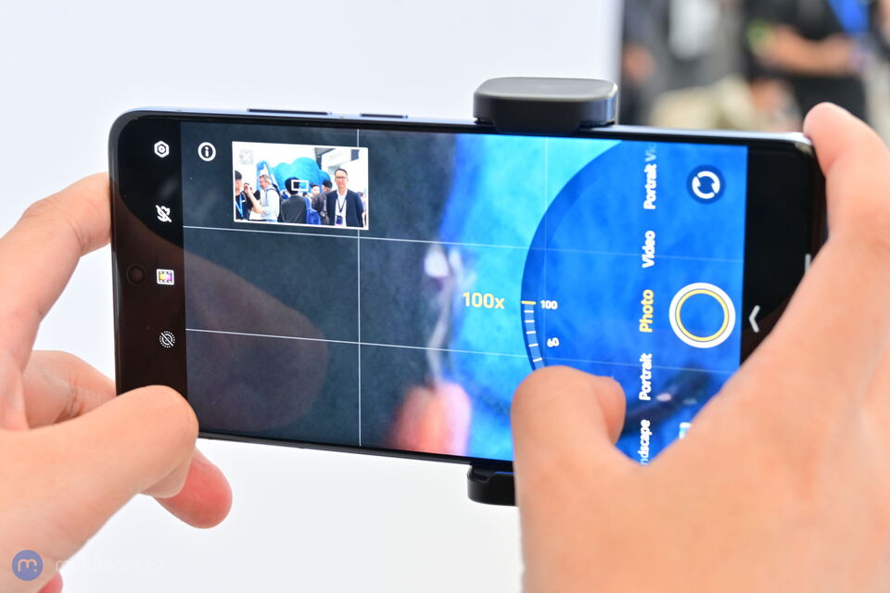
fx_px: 1854
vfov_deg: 18.2
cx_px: 445
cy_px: 296
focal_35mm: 75
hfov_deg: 27.0
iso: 320
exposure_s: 1/25
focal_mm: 50
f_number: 6.3
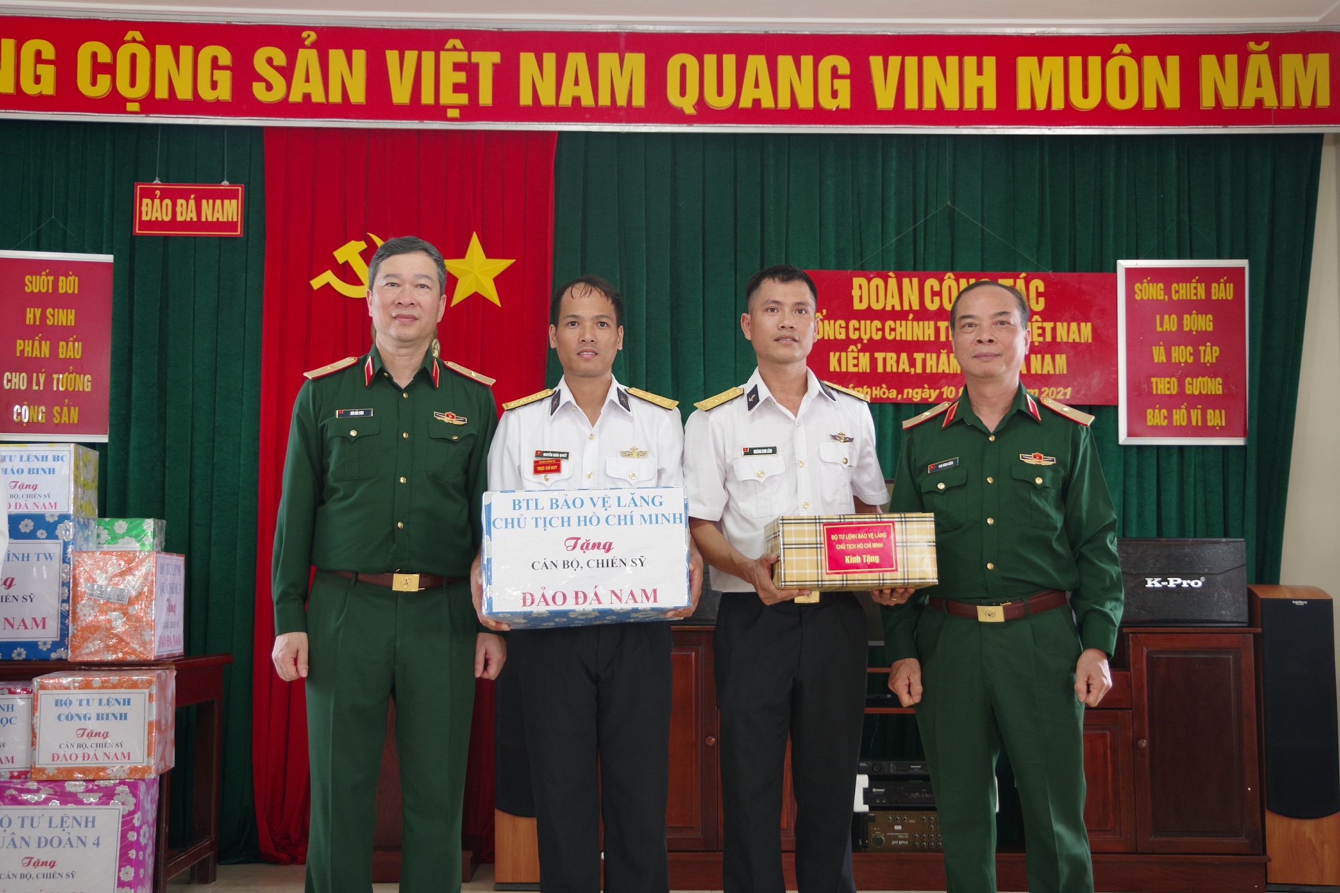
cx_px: 670
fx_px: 1712
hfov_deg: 42.7
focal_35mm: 46
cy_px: 446
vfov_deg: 29.2
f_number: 4.5
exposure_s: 1/30
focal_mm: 31
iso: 400
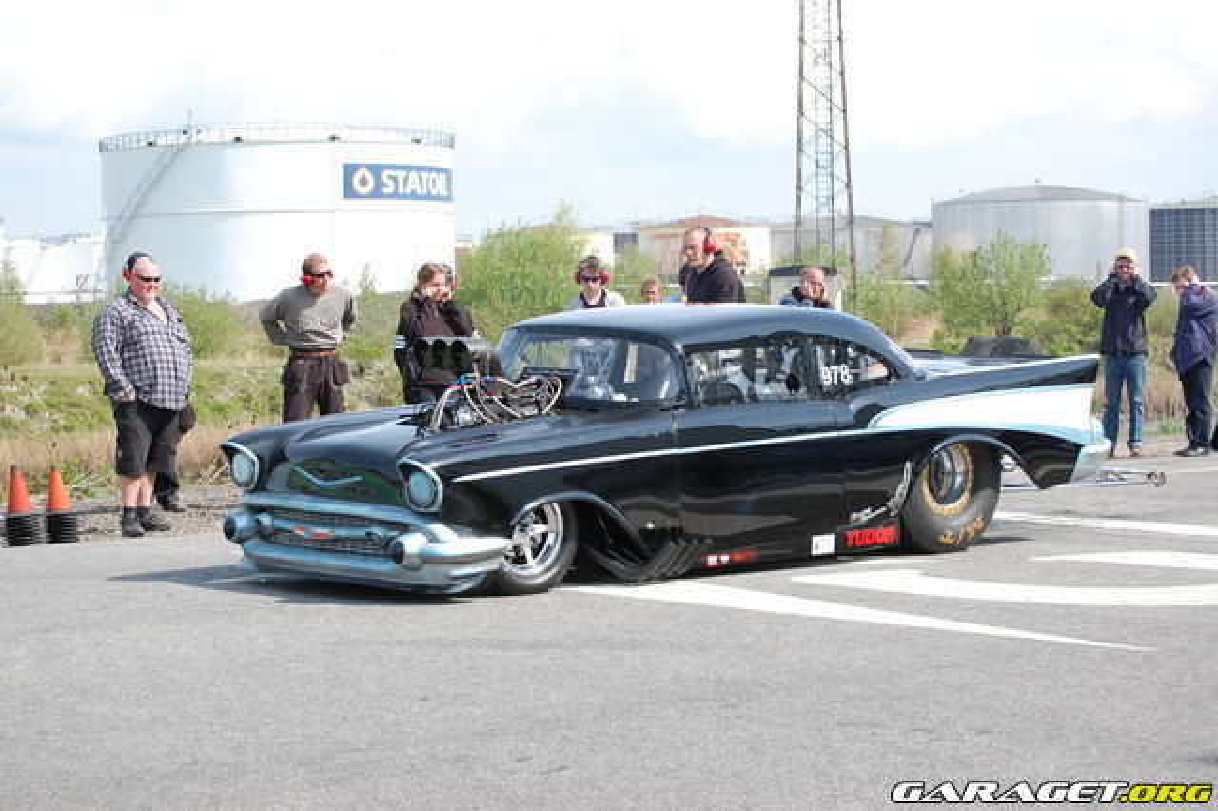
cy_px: 406
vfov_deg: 16.5
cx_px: 609
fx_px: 2790
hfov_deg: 24.6
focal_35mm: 82
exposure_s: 1/320
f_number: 9
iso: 200
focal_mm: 55
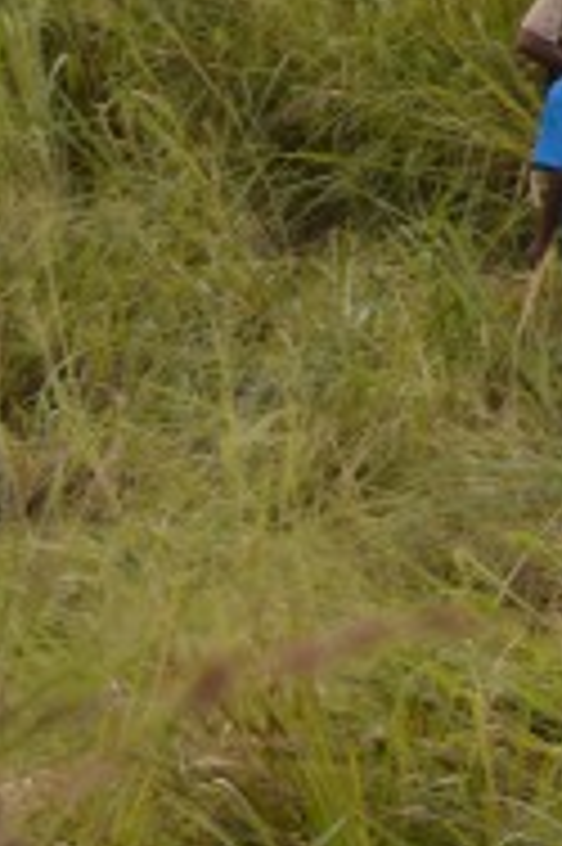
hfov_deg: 2.7
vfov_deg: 4.1
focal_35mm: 502
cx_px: 1200
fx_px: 11766
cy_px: 202
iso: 400
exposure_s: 1/125
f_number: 9
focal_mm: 105
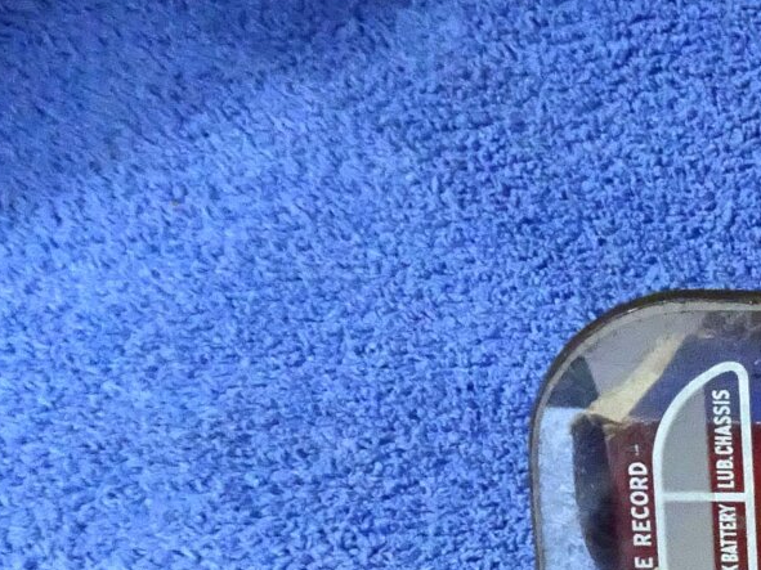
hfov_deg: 12.9
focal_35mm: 143
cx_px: 1240
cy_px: 721
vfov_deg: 10.2
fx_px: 3143
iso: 800
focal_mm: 5.61
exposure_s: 1/30
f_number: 4
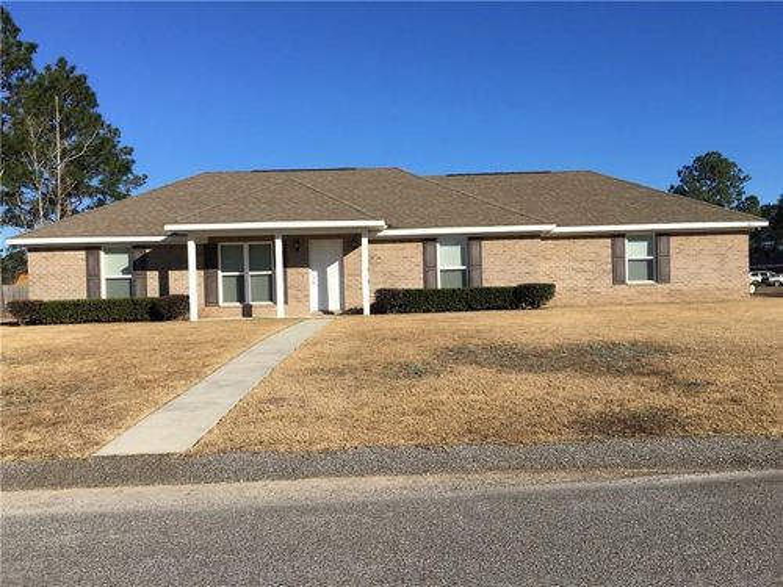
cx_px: 392
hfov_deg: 61.7
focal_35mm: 29
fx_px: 656
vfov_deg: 48.2
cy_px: 294
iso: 25
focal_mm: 4.15
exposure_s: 1/1748
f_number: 2.2
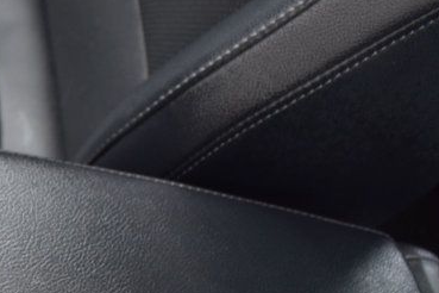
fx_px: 915
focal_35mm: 75
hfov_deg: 24.8
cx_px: -65
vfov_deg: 16.9
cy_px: 401
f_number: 6.3
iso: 560
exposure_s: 1/15
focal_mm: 18
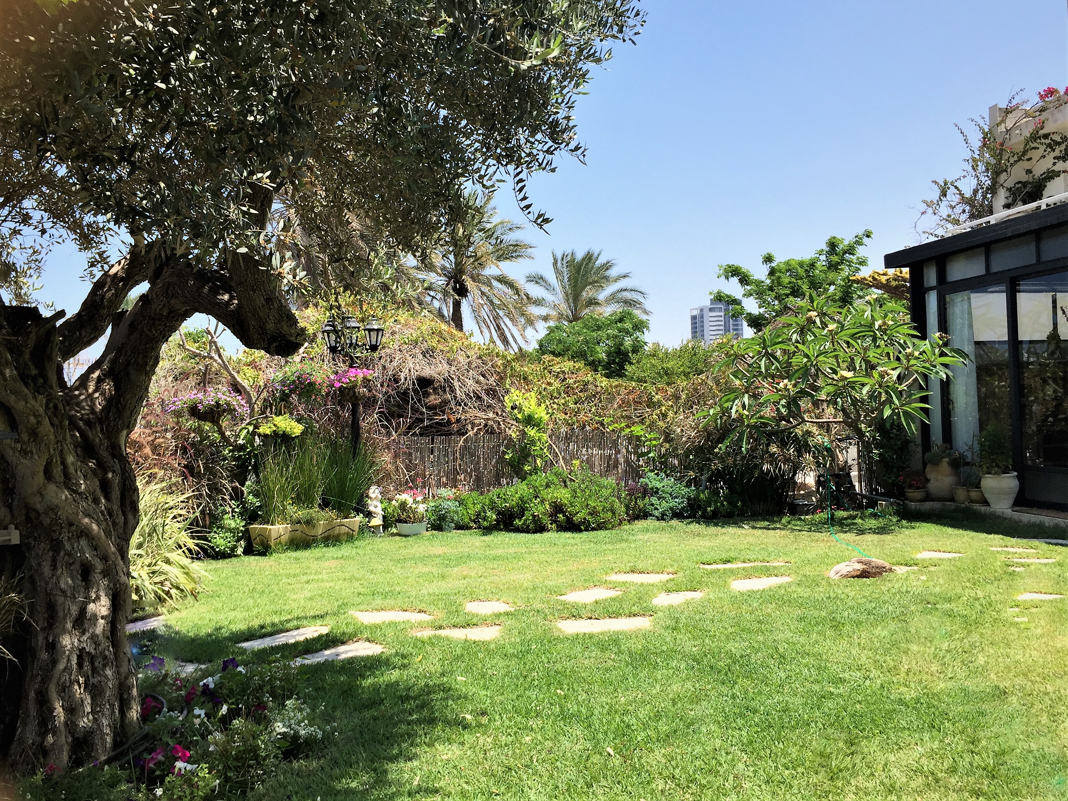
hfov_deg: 61.7
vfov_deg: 48.2
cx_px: 534
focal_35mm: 29
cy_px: 400
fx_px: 895
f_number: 2.2
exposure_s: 1/1721
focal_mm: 4.15
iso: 32
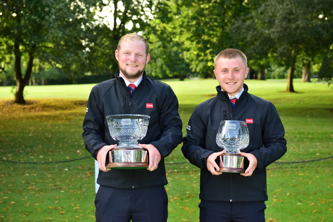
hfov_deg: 28.8
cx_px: 166
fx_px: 648
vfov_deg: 19.5
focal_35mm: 70
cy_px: 111
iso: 1000
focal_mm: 70
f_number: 5.6
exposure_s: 1/250
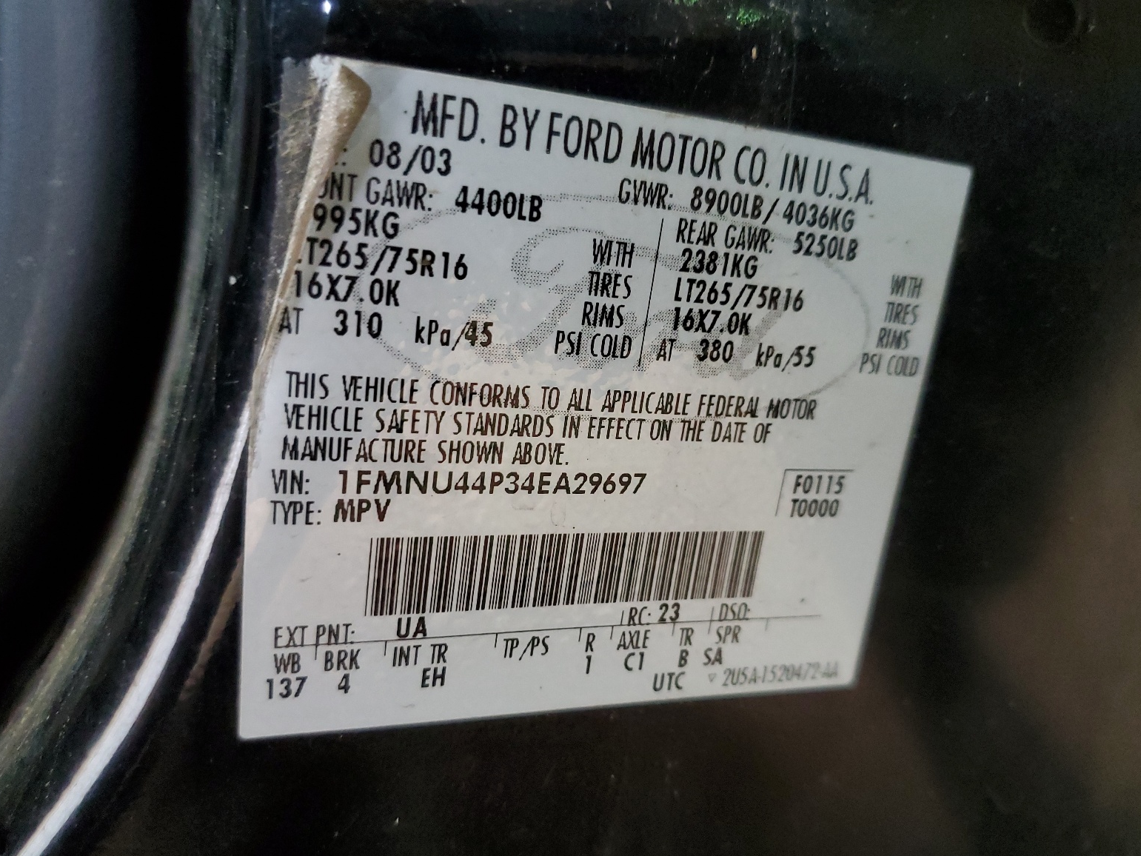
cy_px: 444
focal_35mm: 27
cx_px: 584
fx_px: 890
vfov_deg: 51.3
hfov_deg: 65.3
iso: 307
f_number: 1.5
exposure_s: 1/24
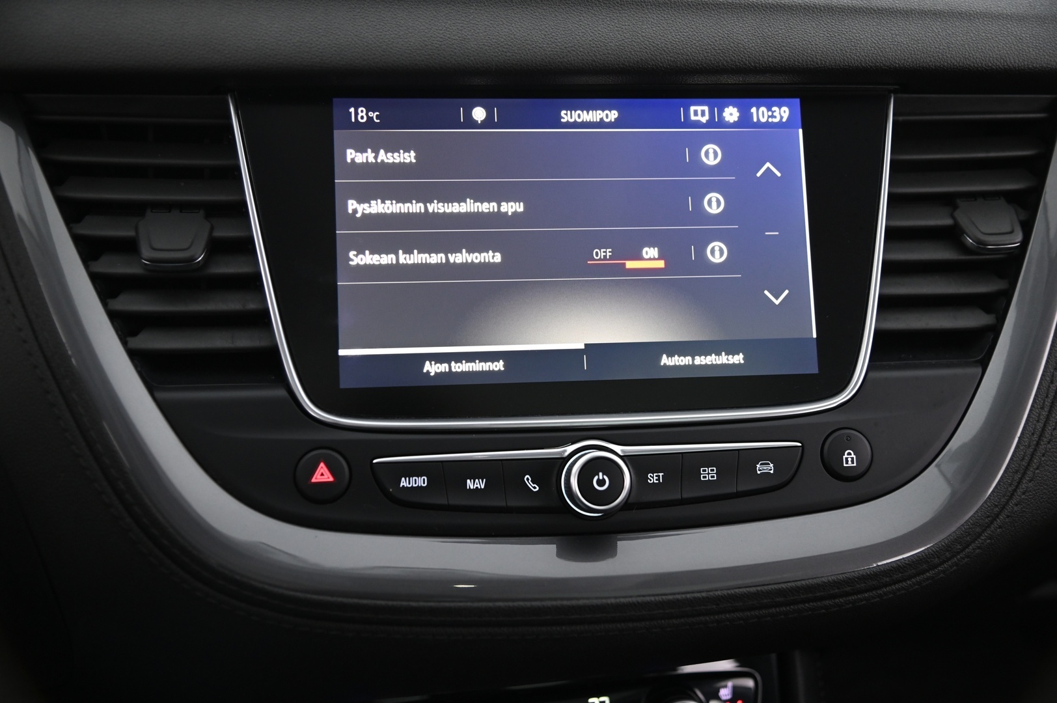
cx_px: 528
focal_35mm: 40
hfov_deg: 48.5
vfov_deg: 33.3
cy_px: 352
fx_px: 1173
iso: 2000
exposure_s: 1/20
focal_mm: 40
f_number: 4
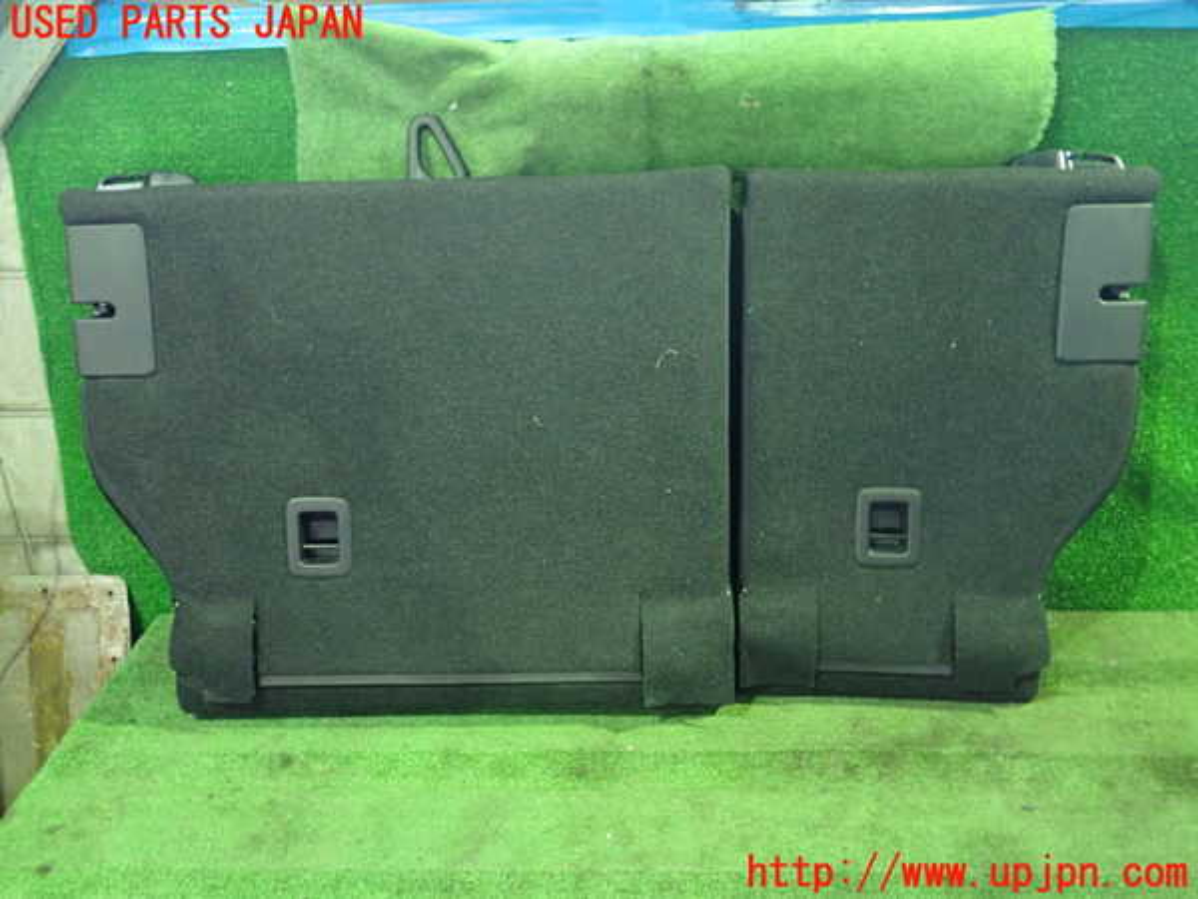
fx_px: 1038
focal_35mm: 30
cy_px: 450
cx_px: 599
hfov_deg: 60.0
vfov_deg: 46.8
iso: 800
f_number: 2.3
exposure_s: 1/20
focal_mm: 5.5
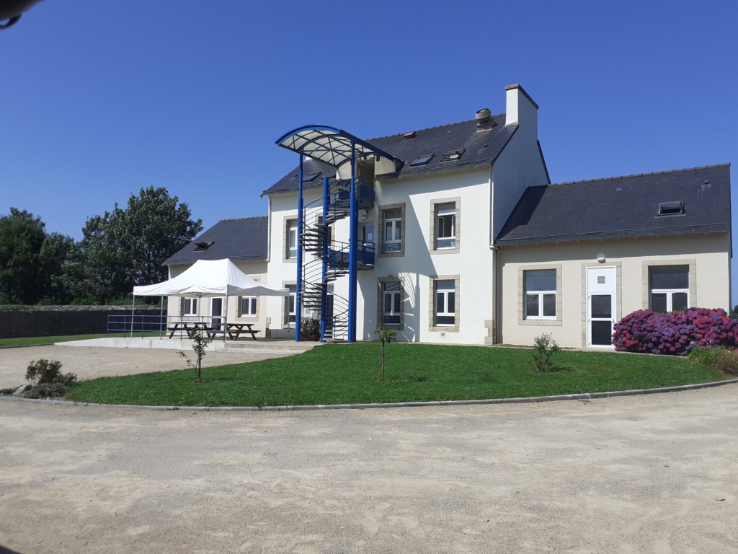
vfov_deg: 51.4
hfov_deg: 65.3
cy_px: 277
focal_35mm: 27
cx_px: 369
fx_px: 576
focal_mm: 3.6
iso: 40
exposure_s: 1/2924
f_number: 1.9
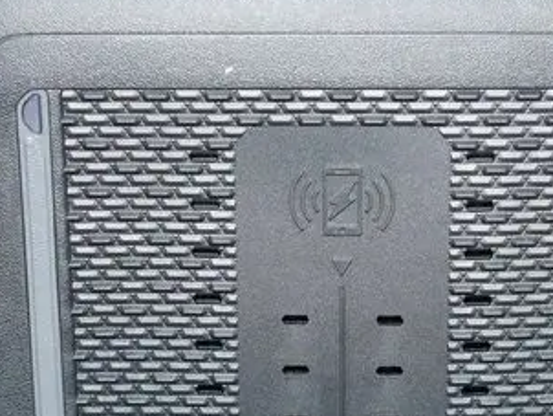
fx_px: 2030
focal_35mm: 127
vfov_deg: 11.6
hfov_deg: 15.5
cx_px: 386
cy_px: 356
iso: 200
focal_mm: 30
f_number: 5.4
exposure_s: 1/60
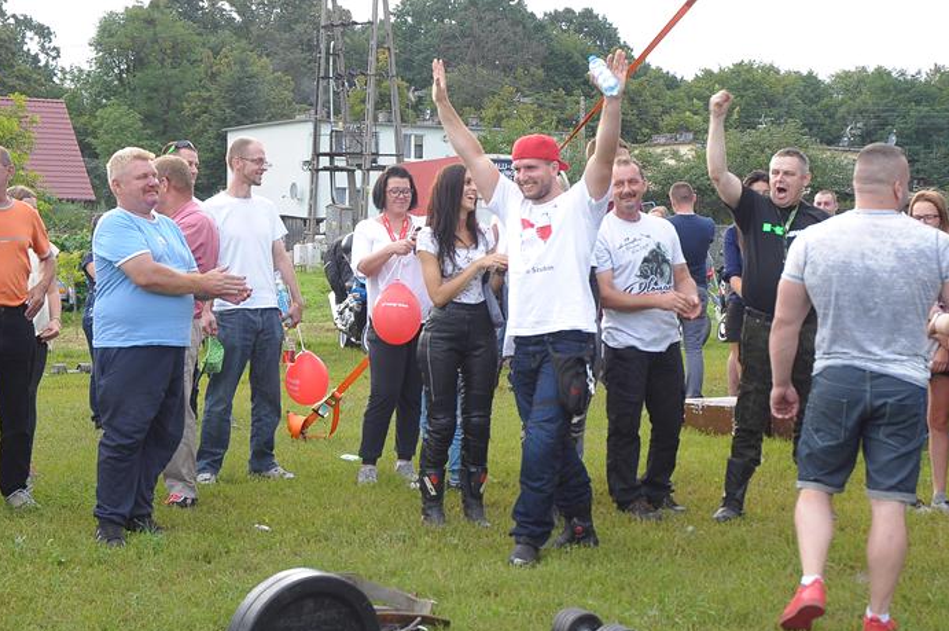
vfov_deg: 21.0
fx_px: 1701
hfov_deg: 31.1
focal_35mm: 65
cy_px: 299
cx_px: 555
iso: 400
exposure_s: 1/125
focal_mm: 35
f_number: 5.6
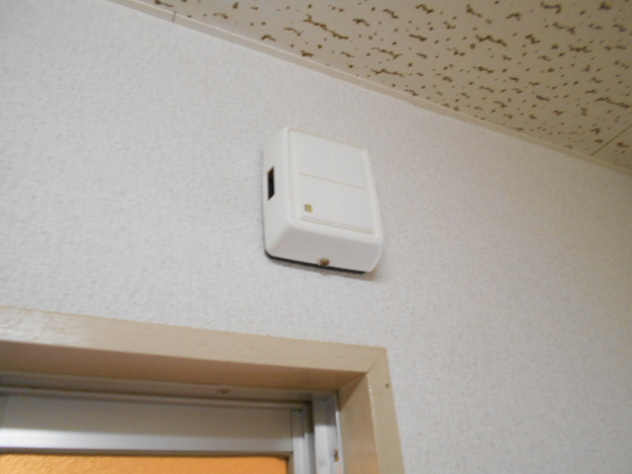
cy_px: 237
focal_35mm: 26
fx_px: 475
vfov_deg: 53.1
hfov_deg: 67.3
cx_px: 316
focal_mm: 4.6
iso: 400
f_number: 3.2
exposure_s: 1/25
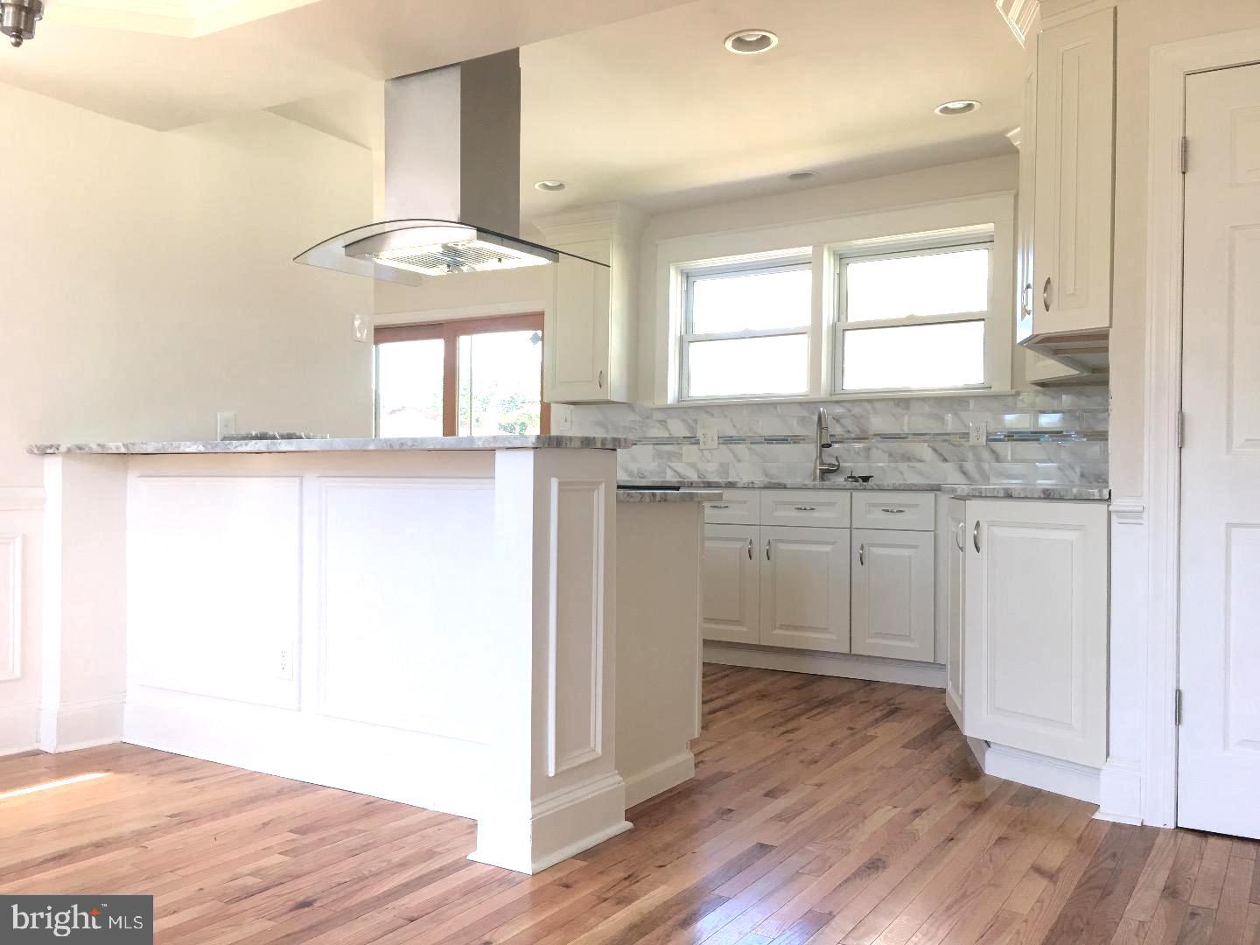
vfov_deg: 48.2
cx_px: 630
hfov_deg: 61.7
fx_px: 1056
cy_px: 472
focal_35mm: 29
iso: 25
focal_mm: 4.15
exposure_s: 1/40
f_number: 2.2
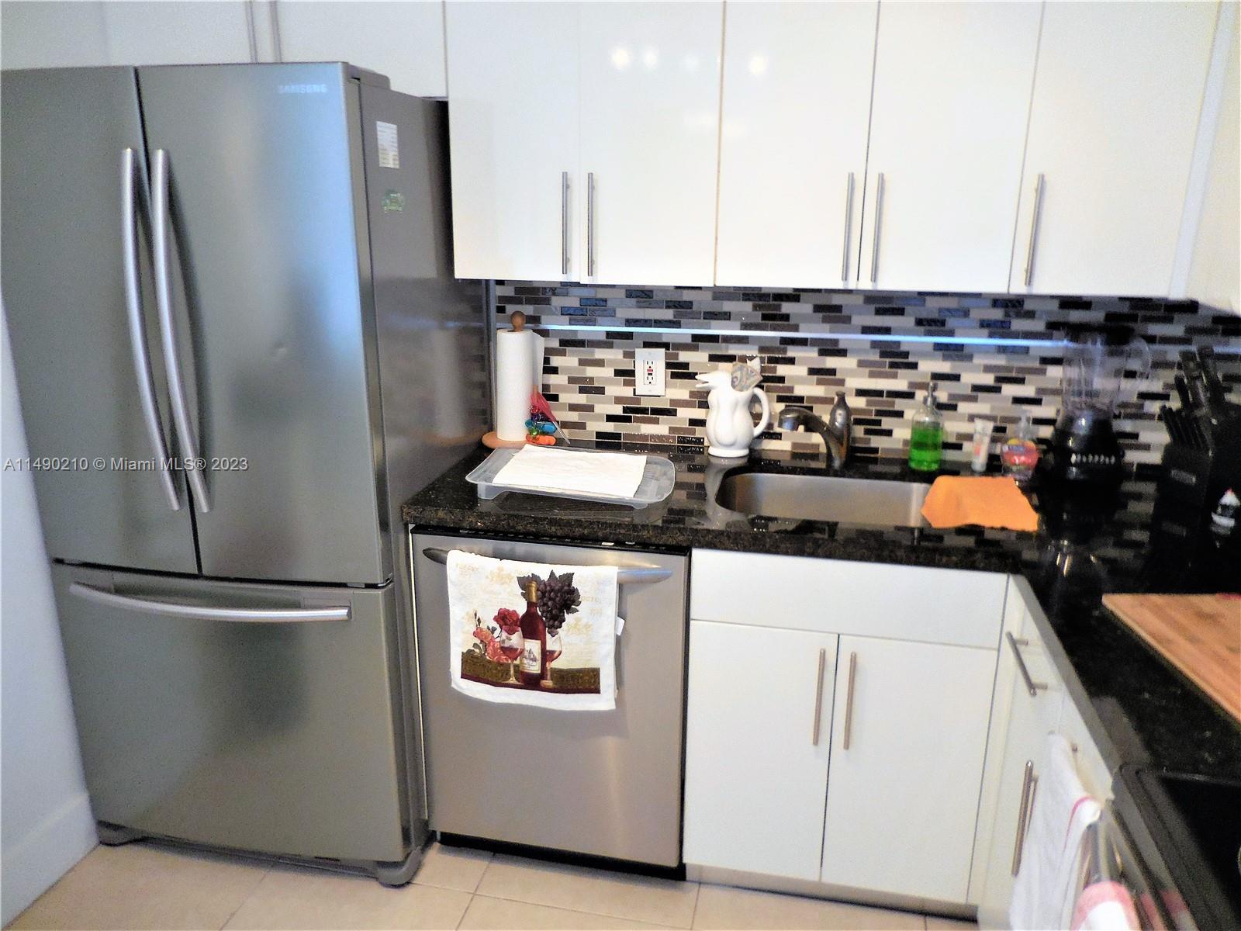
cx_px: 620
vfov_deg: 54.9
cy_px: 466
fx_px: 896
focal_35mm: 25
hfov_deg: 69.4
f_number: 3.3
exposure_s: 1/30
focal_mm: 4.5
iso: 280
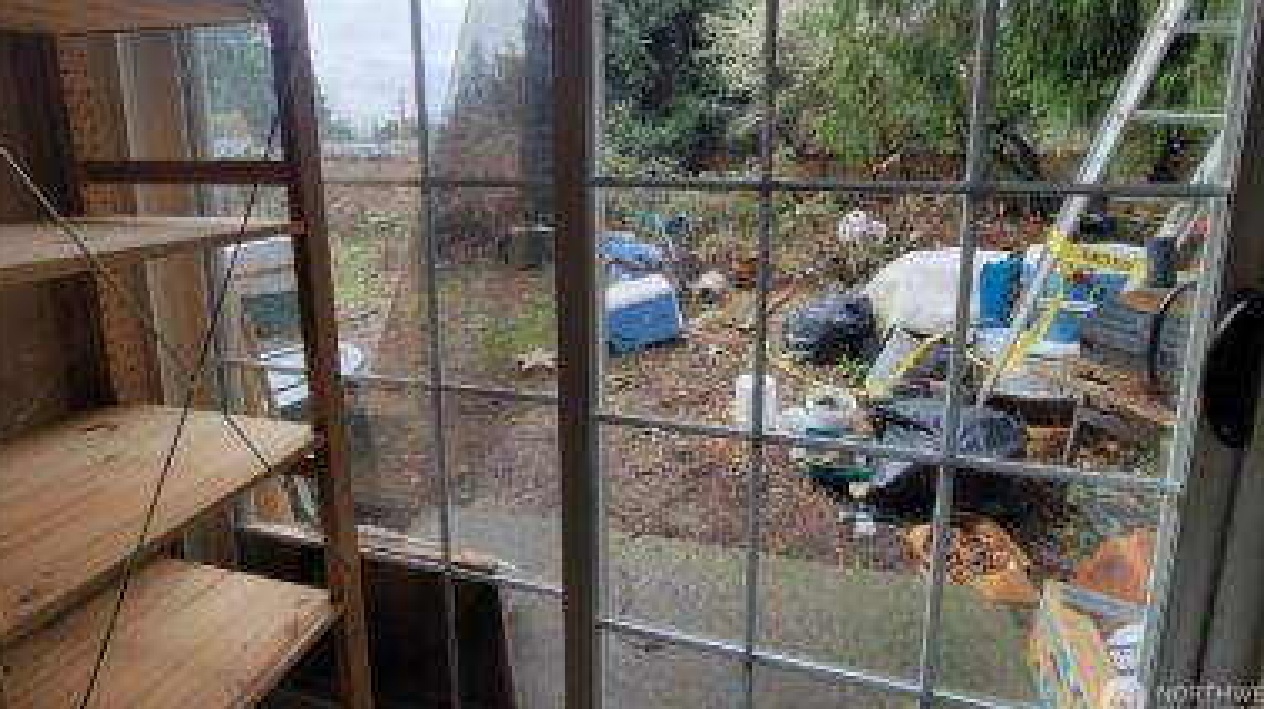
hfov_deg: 103.0
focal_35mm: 15
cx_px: 649
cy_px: 231
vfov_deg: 68.3
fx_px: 502
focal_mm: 2.2
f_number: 2.2
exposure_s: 1/129
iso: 50
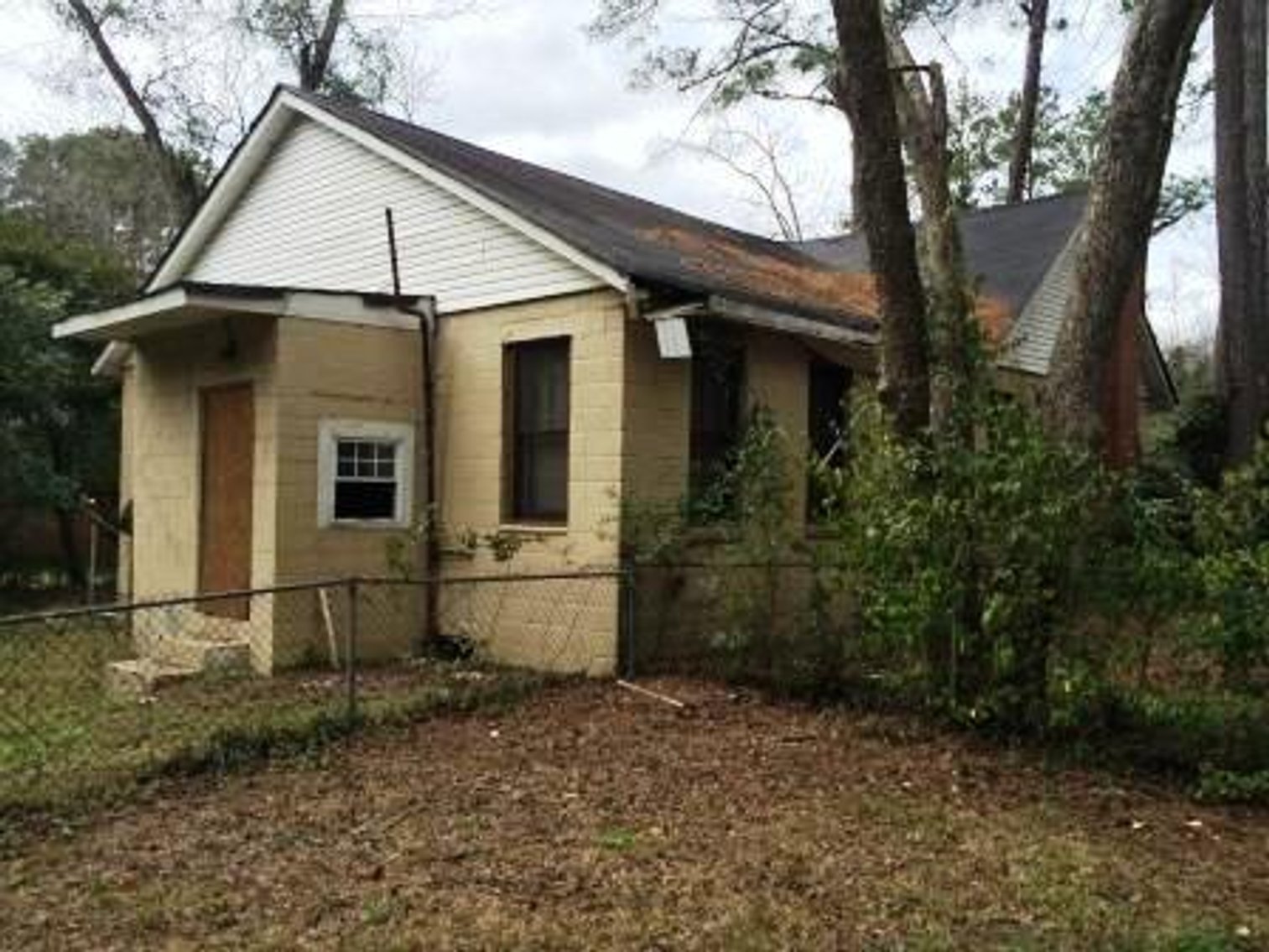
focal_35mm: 29
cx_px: 634
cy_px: 476
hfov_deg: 61.7
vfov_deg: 48.2
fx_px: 1063
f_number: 2.2
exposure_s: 1/873
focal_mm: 4.15
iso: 32
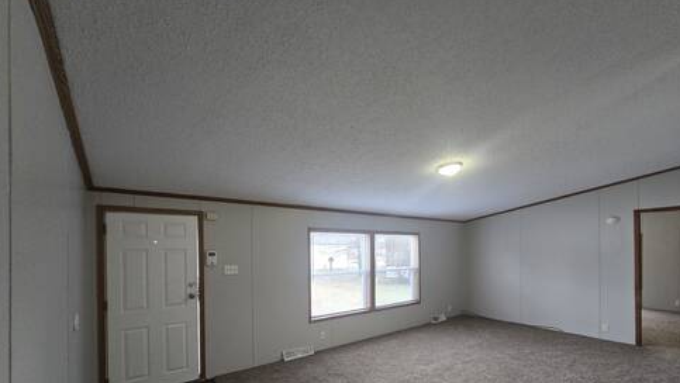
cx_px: 351
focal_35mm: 15
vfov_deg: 68.8
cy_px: 252
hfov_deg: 102.9
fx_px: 271
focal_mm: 2.2
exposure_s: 1/60
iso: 400
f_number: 2.2
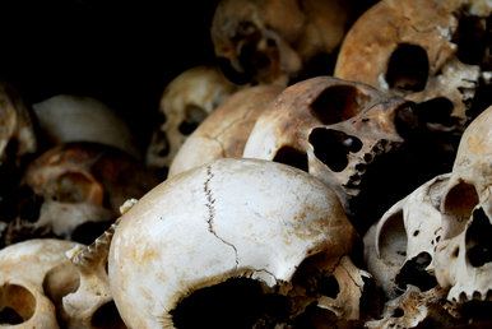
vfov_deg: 12.7
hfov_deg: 18.9
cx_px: 246
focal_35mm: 108
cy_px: 164
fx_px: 1477
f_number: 8
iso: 800
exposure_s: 1/320
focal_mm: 72
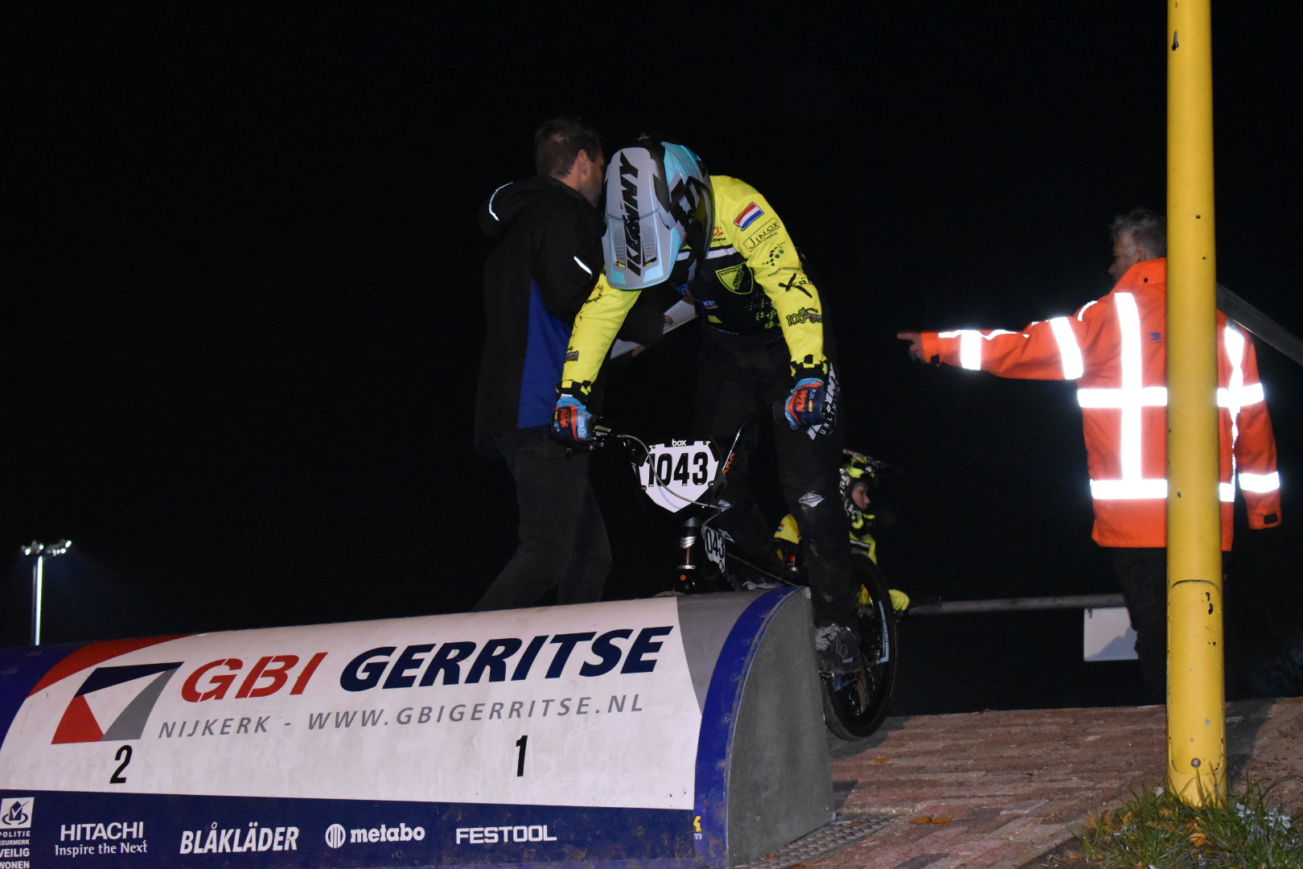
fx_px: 2986
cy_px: 434
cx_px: 652
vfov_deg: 16.6
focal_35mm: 82
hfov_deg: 24.6
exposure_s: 1/60
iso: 6400
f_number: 5.6
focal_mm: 55
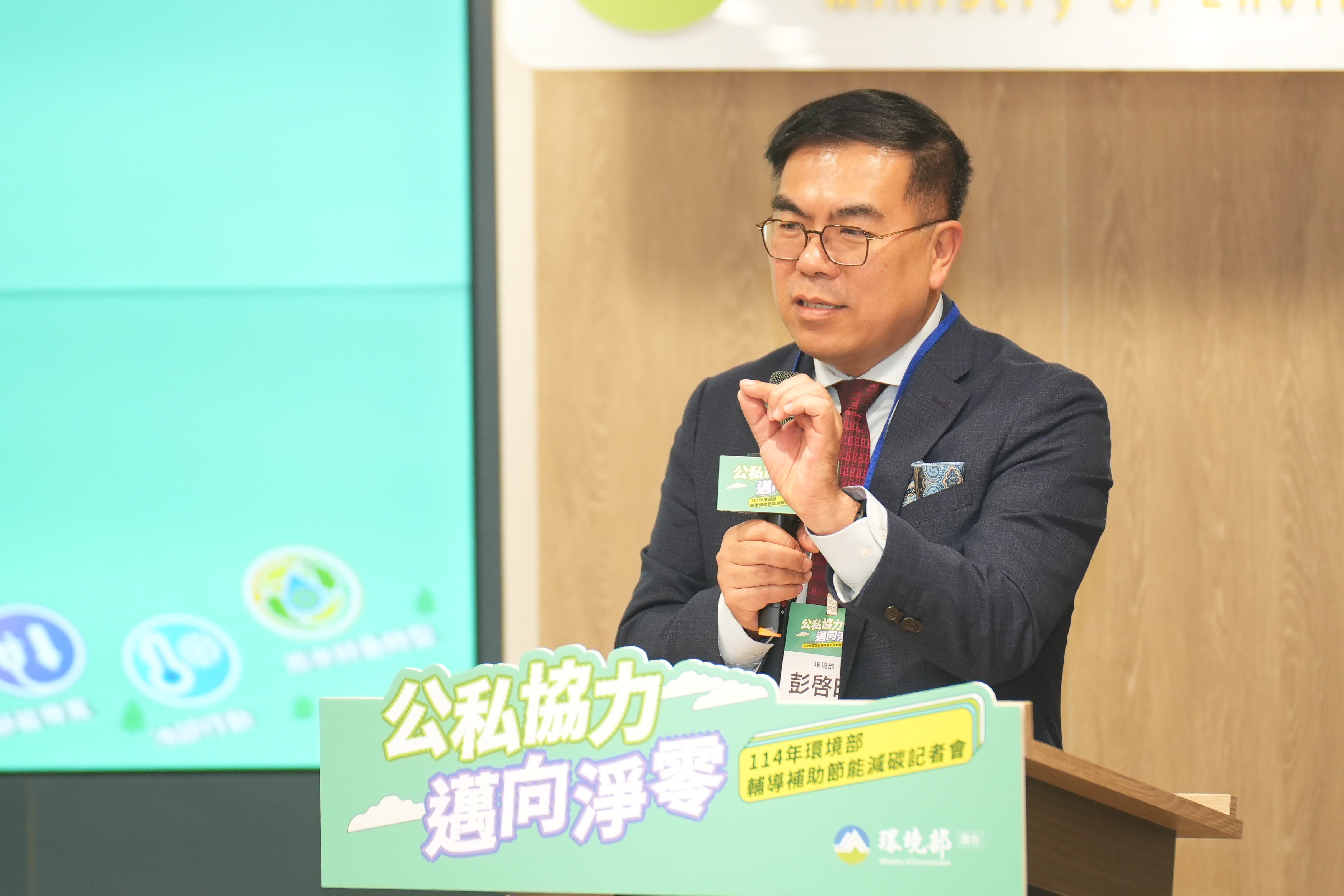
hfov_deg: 11.2
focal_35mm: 184
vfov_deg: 7.5
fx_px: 6869
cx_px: 672
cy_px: 448
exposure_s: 1/250
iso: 1000
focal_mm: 123
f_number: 2.8
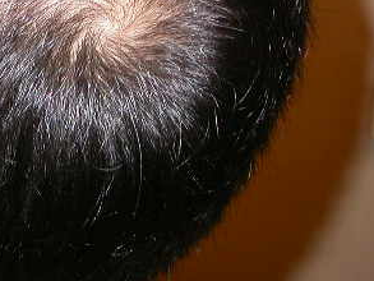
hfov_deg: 18.0
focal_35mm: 107
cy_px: -4
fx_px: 1157
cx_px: 13
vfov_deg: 13.6
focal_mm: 10.2
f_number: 2.8
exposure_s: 1/60
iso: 100
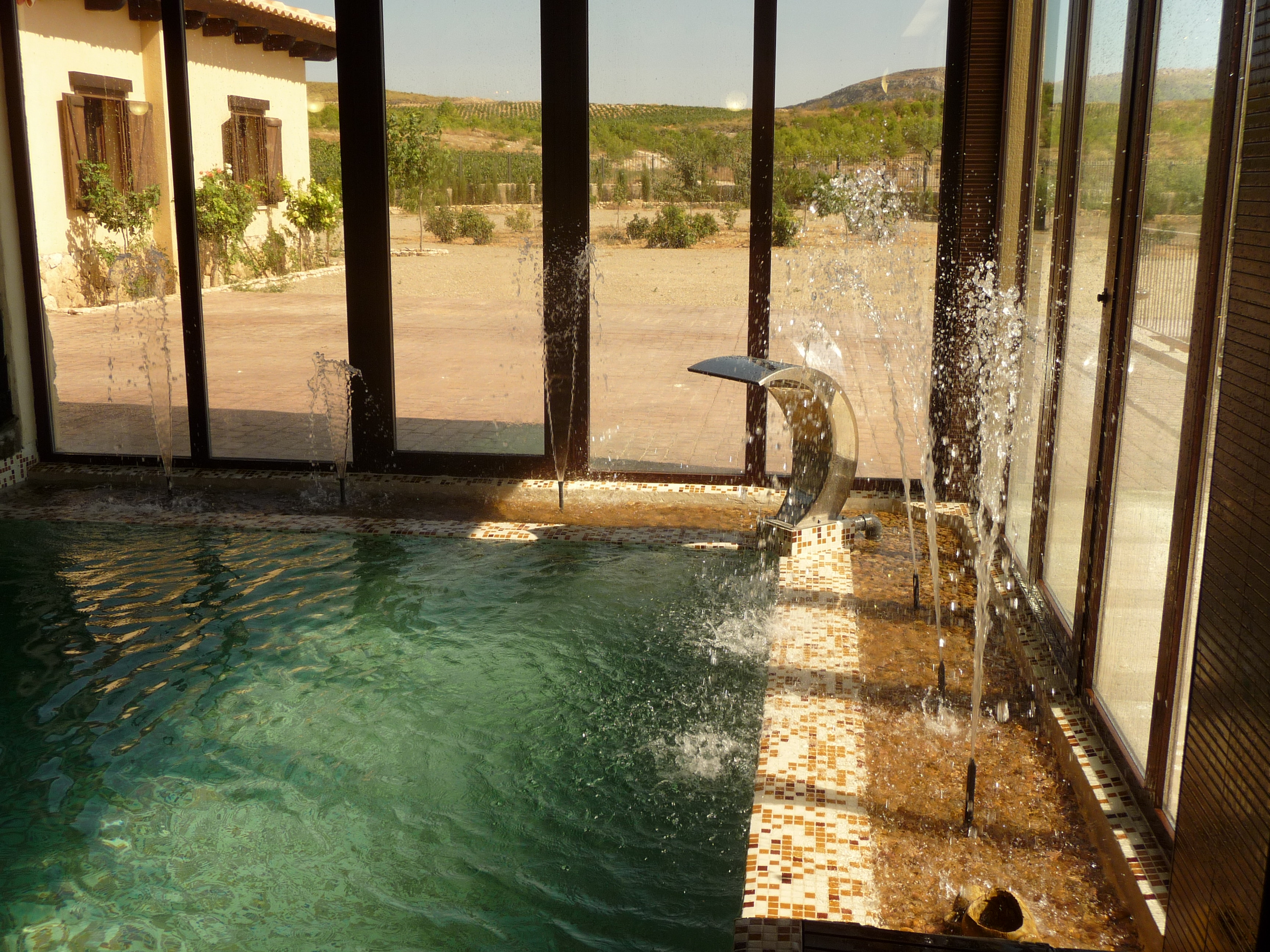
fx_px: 1321
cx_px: 635
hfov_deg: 51.4
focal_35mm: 36
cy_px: 476
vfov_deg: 39.7
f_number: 3.7
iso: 100
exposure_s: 1/250
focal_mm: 6
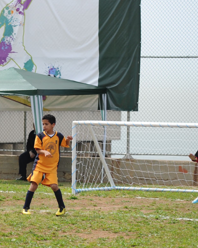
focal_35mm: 308
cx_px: -105
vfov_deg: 6.3
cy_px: 142
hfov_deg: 5.0
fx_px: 2256
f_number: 3.5
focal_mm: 120
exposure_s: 1/4000
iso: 400
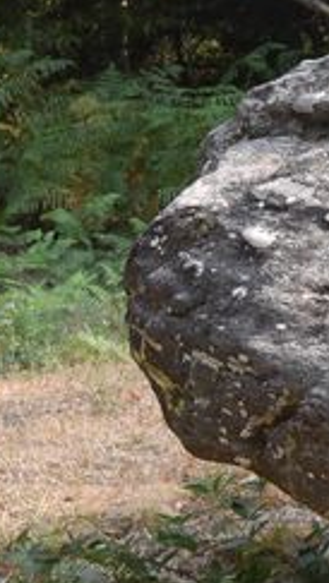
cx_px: 497
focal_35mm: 163
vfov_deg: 13.1
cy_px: 434
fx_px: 2524
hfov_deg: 7.3
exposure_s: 1/160
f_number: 6.3
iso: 400
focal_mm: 24
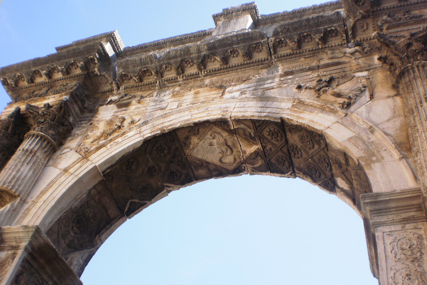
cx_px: 215
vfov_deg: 33.4
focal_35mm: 40
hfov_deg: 48.5
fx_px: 474
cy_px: 133
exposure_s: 1/250
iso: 100
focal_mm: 6.3
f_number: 4.6
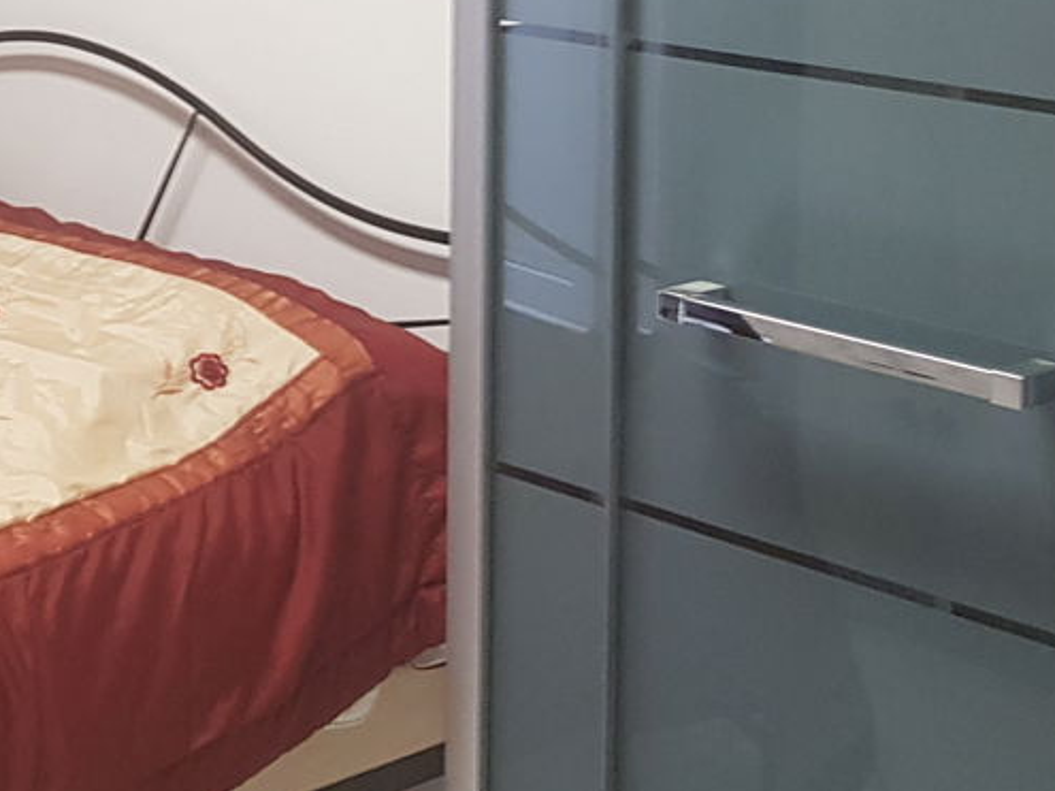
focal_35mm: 84
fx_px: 2559
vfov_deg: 16.8
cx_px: -243
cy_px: -149
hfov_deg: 21.5
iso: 160
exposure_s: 1/33
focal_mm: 4.2
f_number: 1.7
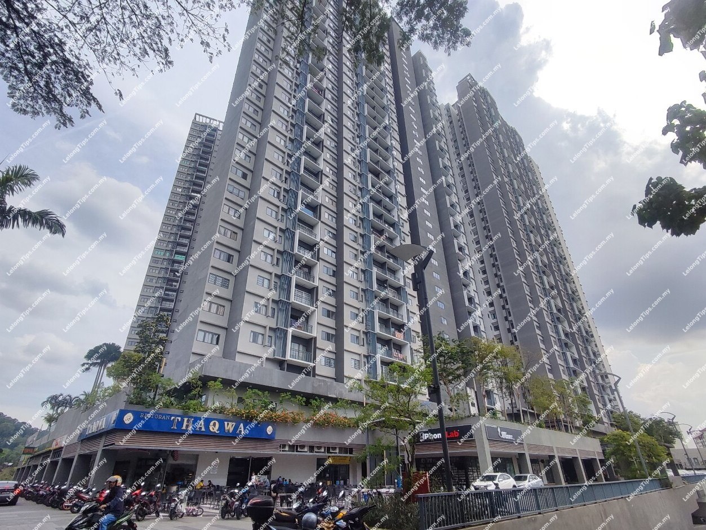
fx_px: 326
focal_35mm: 16
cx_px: 353
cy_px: 265
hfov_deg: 94.5
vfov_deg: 78.1
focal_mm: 1.65
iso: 50
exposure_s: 1/1774
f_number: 2.2
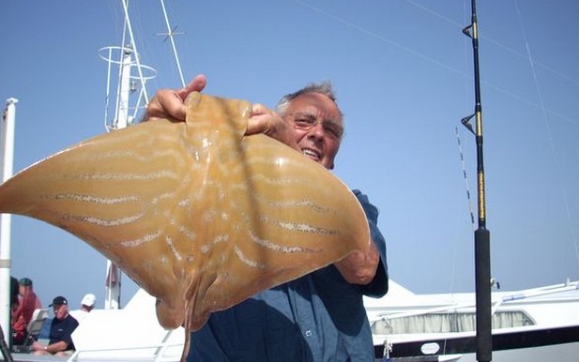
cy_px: 149
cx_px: 288
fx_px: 631
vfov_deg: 31.9
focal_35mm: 40
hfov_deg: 49.3
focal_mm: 6.2
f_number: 5.6
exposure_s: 1/297
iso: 64
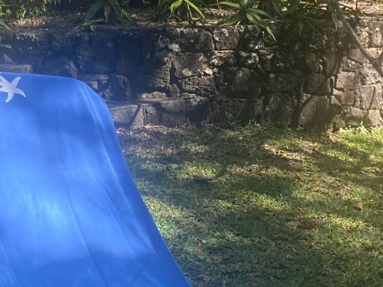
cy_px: -180
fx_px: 940
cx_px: 61
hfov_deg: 22.6
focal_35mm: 85
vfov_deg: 15.6
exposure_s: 1/463
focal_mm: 4.25
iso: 32
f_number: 1.8
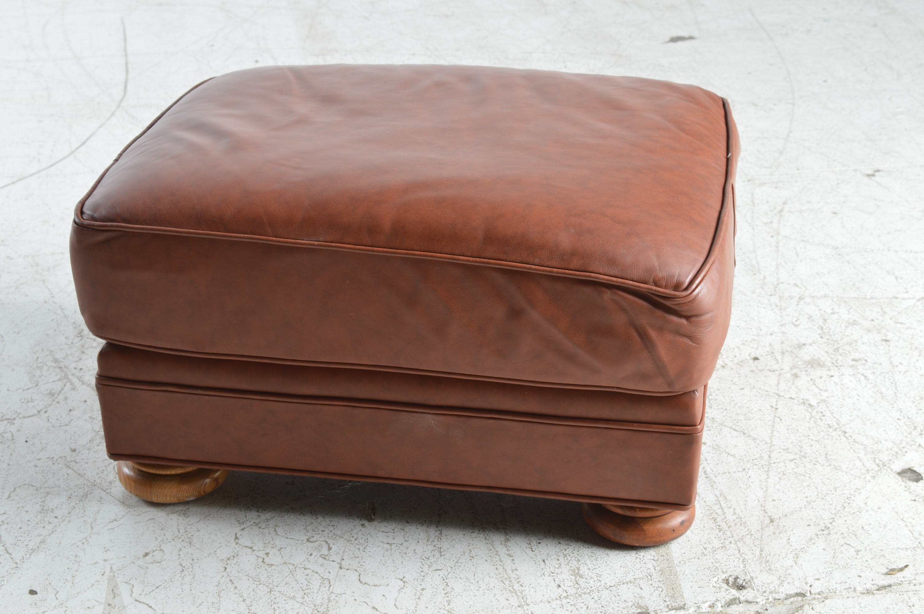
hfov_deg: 29.3
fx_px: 1769
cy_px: 307
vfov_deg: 19.7
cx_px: 462
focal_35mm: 69
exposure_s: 1/80
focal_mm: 46
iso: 100
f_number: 8
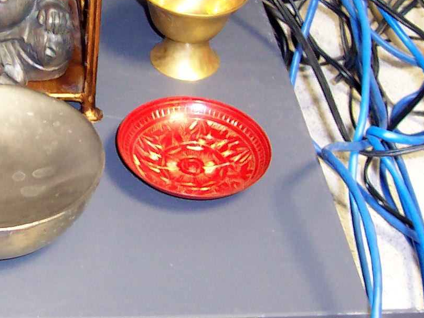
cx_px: 12
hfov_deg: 20.5
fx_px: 1139
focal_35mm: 93
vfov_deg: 15.7
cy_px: 48
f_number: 2.8
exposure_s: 1/6
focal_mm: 5.6
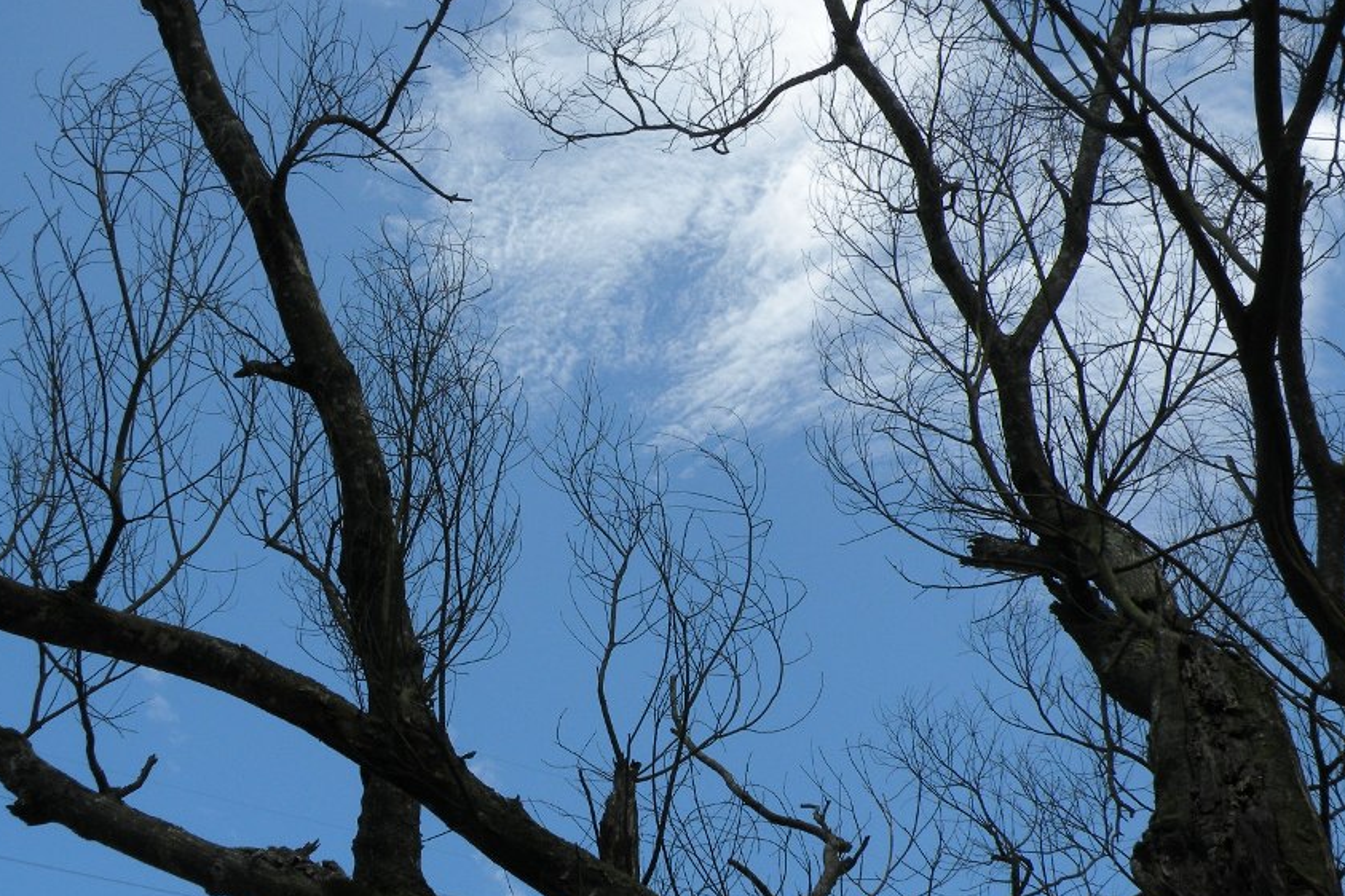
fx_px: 1980
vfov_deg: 25.5
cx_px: 703
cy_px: 478
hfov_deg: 37.5
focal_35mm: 53
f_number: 6.3
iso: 64
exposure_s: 1/300
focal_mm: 7.4
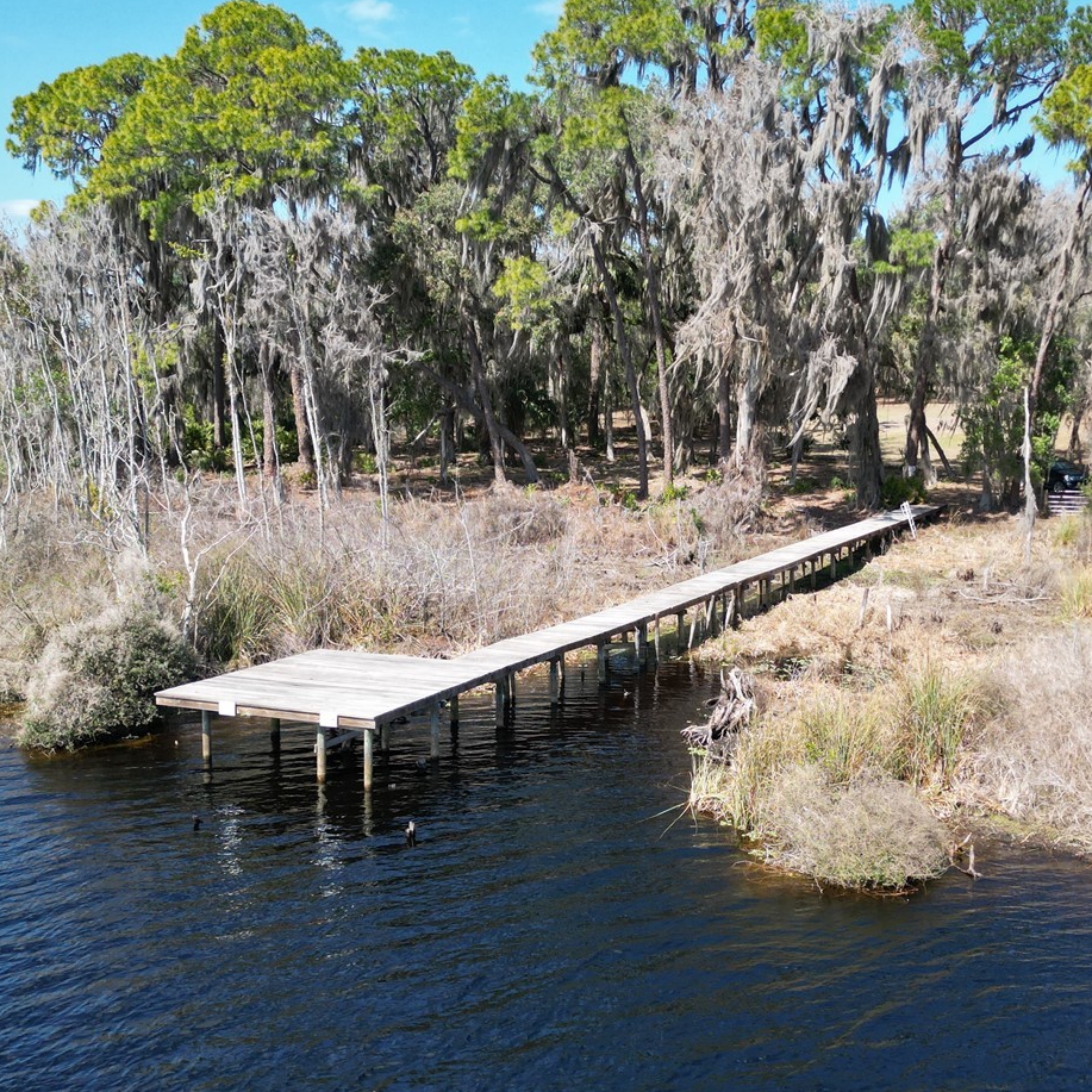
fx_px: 1321
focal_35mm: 37
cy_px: 531
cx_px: 719
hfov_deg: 44.3
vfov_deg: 44.9
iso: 140
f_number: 1.7
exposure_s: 1/1600
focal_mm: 6.72
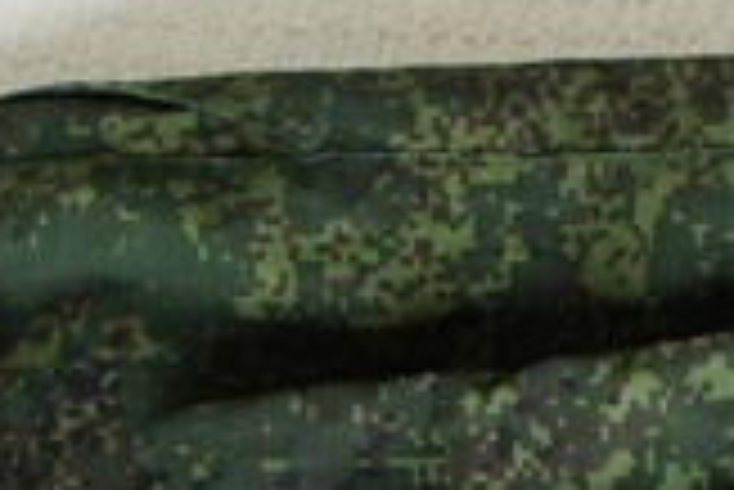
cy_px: 823
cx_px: 702
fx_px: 2999
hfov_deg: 13.8
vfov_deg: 9.0
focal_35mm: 147
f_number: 5.6
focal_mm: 25
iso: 800
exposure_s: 1/80
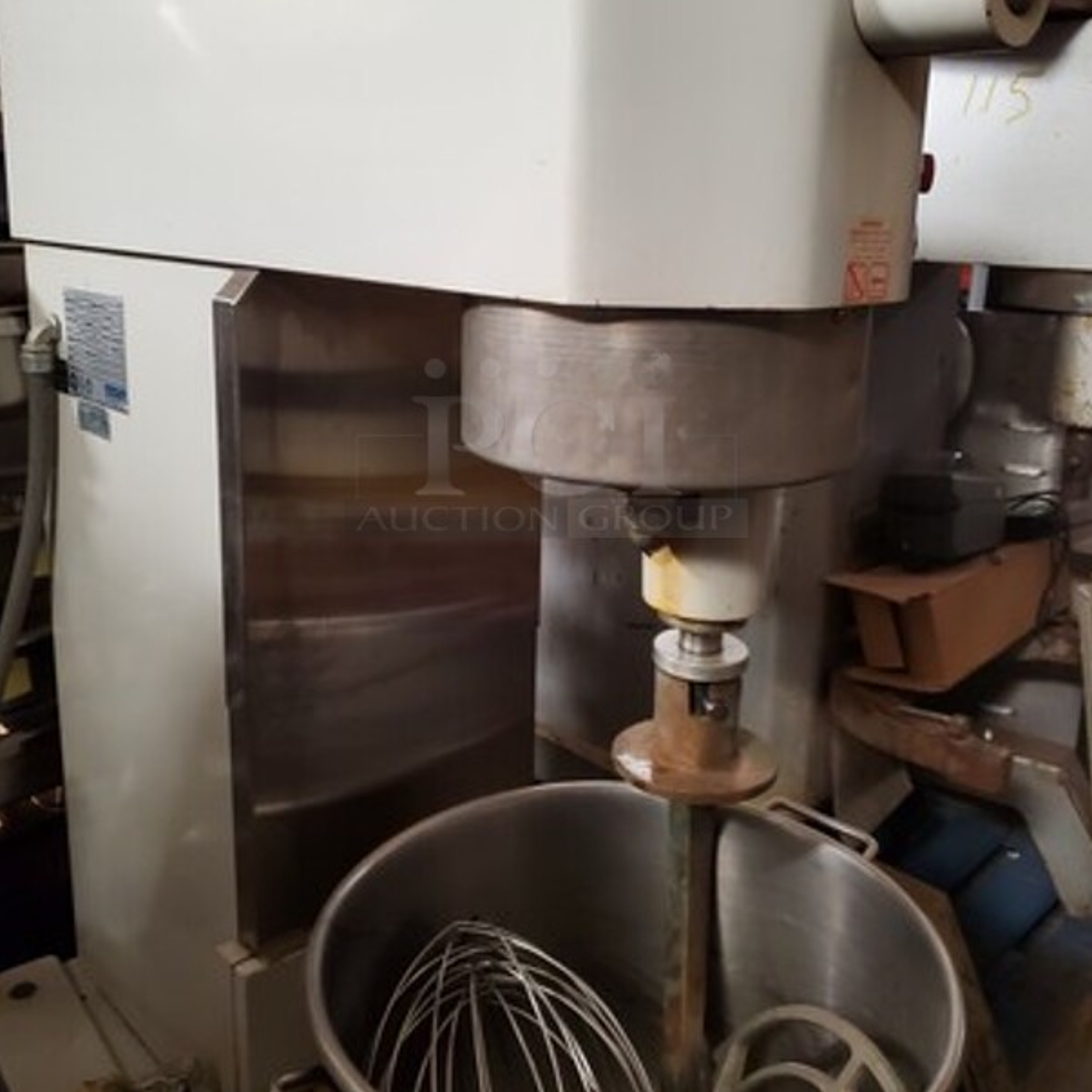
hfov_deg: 52.5
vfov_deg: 52.2
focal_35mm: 31
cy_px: 443
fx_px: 1106
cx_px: 547
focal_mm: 4.3
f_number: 1.5
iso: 320
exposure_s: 1/40
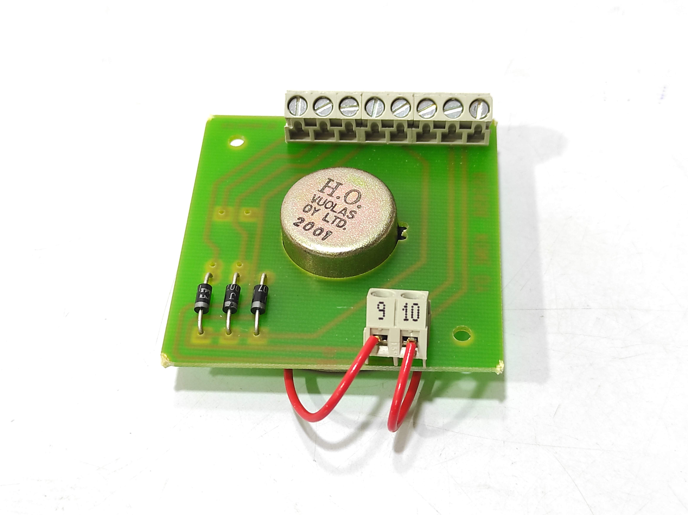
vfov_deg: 54.8
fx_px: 496
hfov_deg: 69.4
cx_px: 344
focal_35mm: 25
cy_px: 258
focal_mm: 5.43
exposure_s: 1/33
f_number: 1.89
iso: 537
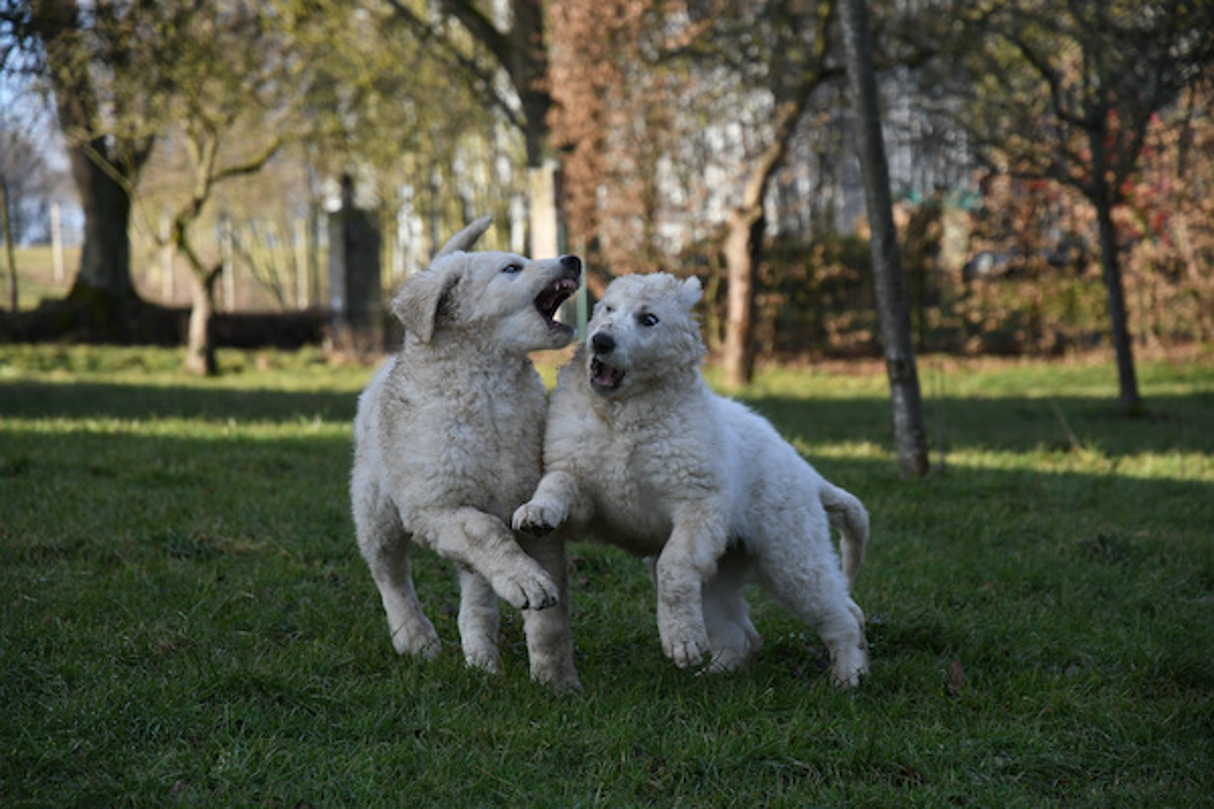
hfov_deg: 17.1
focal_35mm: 120
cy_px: 404
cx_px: 607
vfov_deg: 11.4
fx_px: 4046
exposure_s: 1/1250
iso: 640
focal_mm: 80
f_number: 4
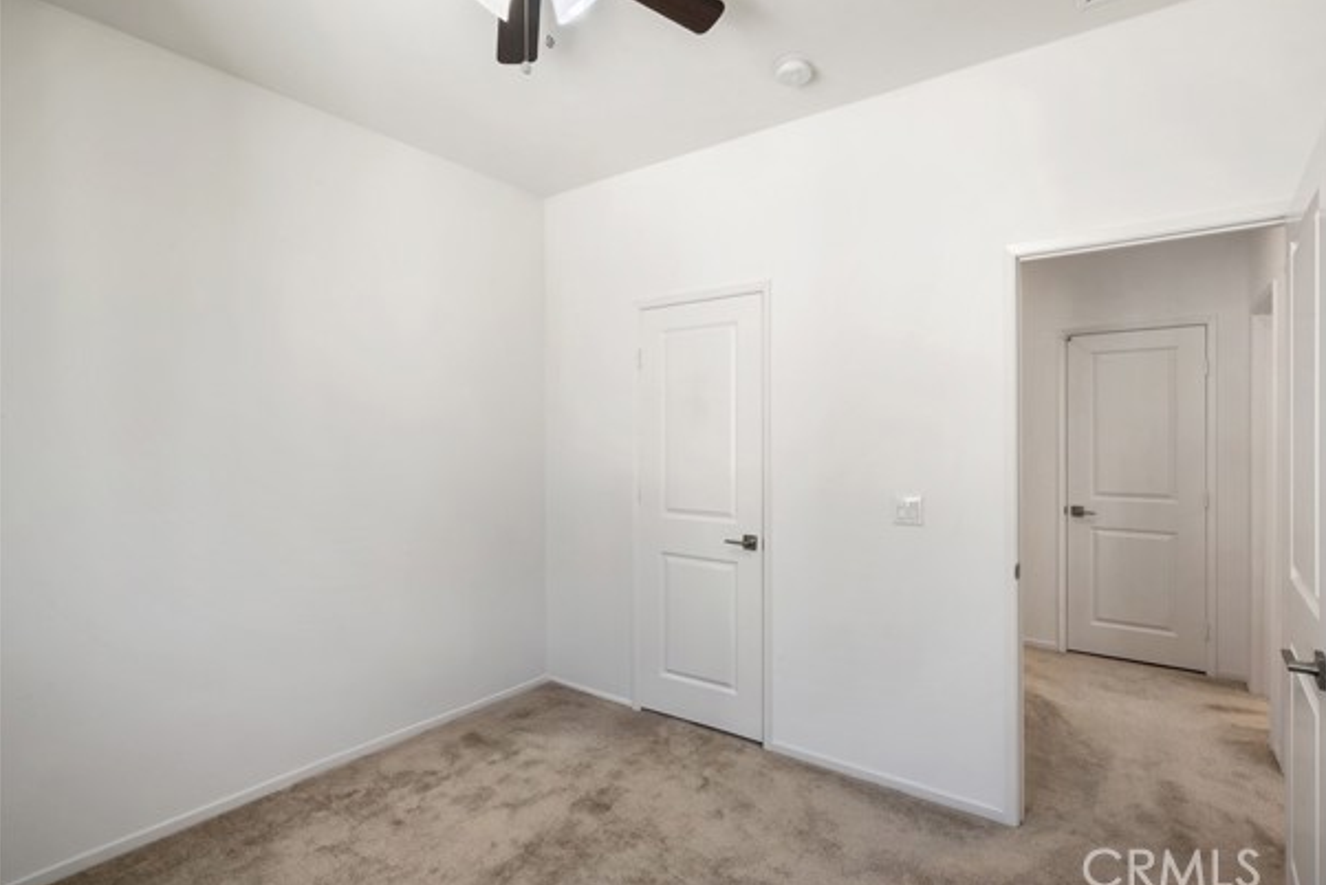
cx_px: 703
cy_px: 430
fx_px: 626
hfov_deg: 93.1
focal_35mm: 17
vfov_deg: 70.5
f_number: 22
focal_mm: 16
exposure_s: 8
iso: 40
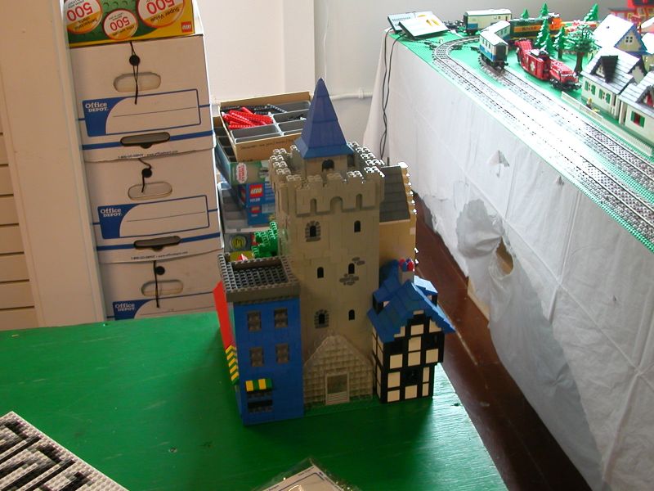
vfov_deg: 33.6
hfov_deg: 43.9
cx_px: 327
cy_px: 246
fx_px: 812
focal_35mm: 43
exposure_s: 1/12.5
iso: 100
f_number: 2.9
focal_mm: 6.6
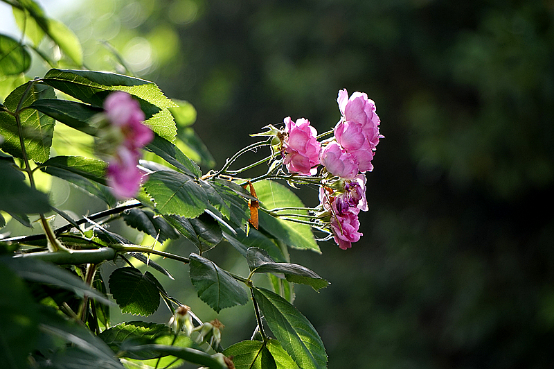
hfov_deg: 10.3
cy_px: 184
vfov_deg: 6.9
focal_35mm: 200
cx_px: 277
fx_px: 3067
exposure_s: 1/250
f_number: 5.6
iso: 320
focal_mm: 133
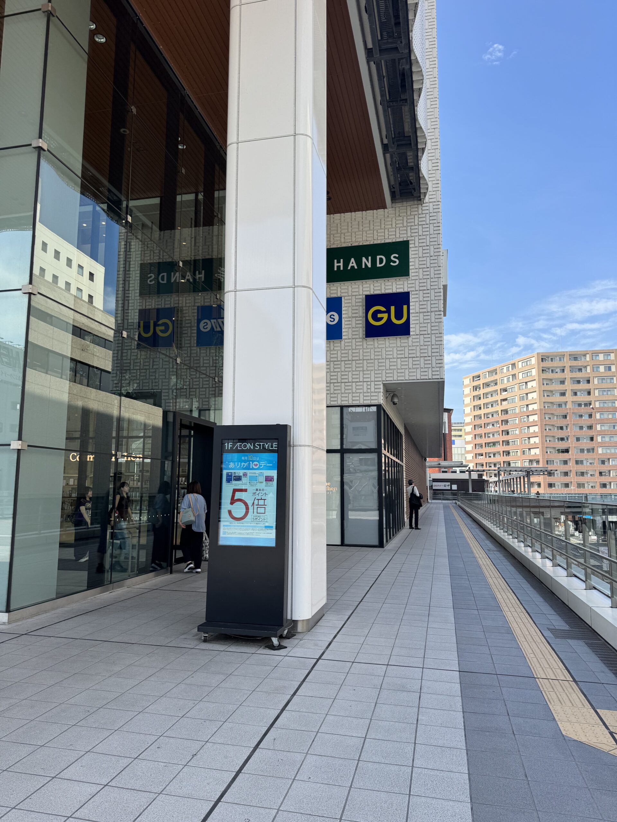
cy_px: 411
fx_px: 570
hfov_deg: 56.8
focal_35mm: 24
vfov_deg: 71.6
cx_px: 308
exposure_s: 1/2174
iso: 80
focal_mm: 6.76
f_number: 1.78
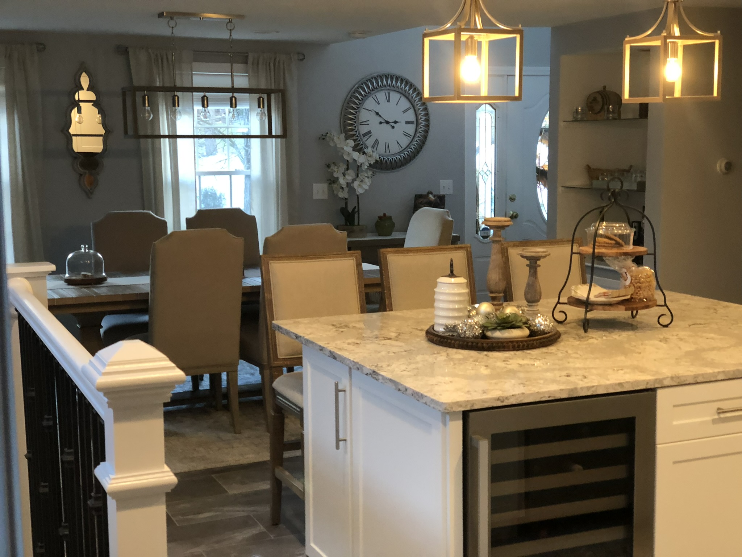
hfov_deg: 36.8
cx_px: 371
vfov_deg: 28.0
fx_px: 1115
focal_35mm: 52
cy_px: 278
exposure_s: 1/30
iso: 100
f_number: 2.4
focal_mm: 6
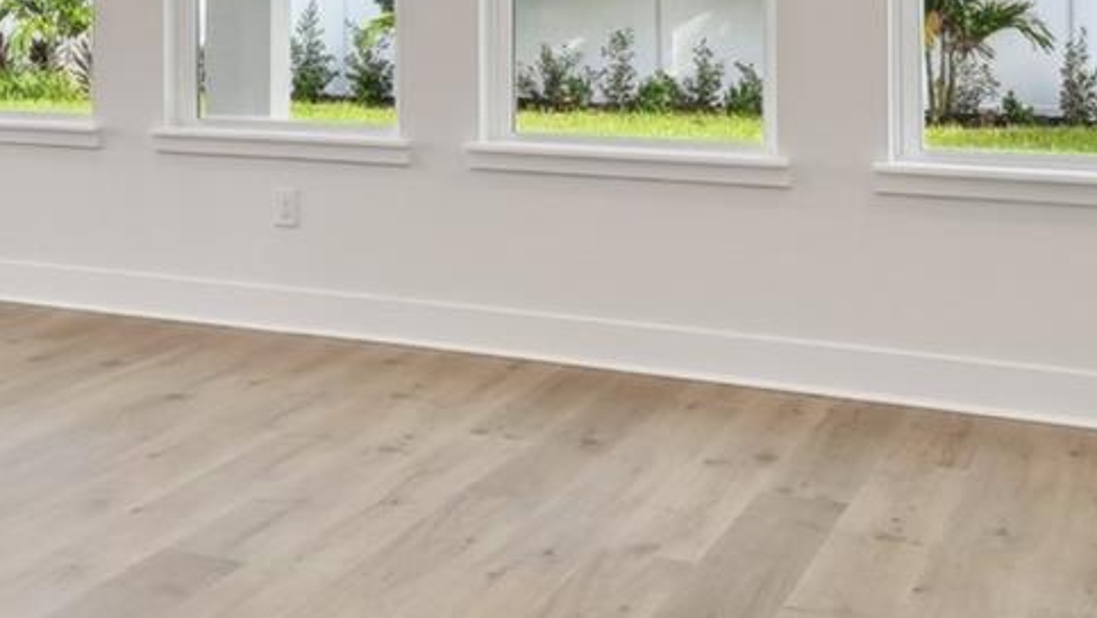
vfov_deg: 22.1
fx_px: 1513
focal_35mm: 52
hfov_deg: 38.9
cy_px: -16
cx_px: 288
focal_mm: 10
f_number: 7.1
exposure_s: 1/13
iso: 100
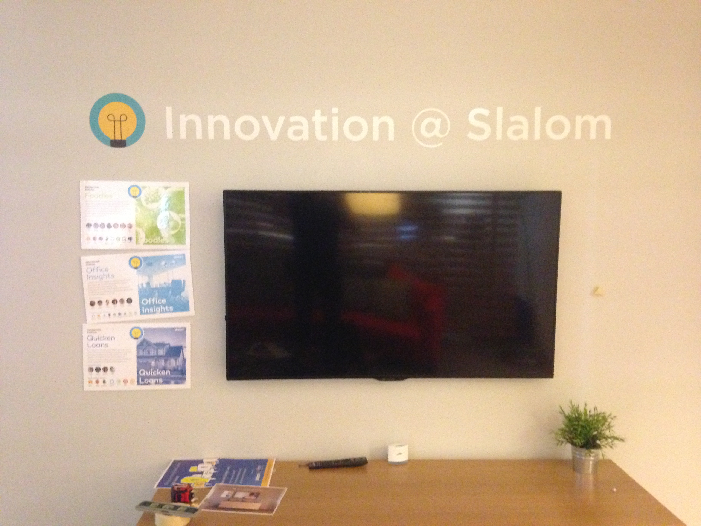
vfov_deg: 42.9
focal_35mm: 33
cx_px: 350
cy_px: 263
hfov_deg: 55.4
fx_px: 668
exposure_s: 1/15
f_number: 2.4
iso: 800
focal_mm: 4.12
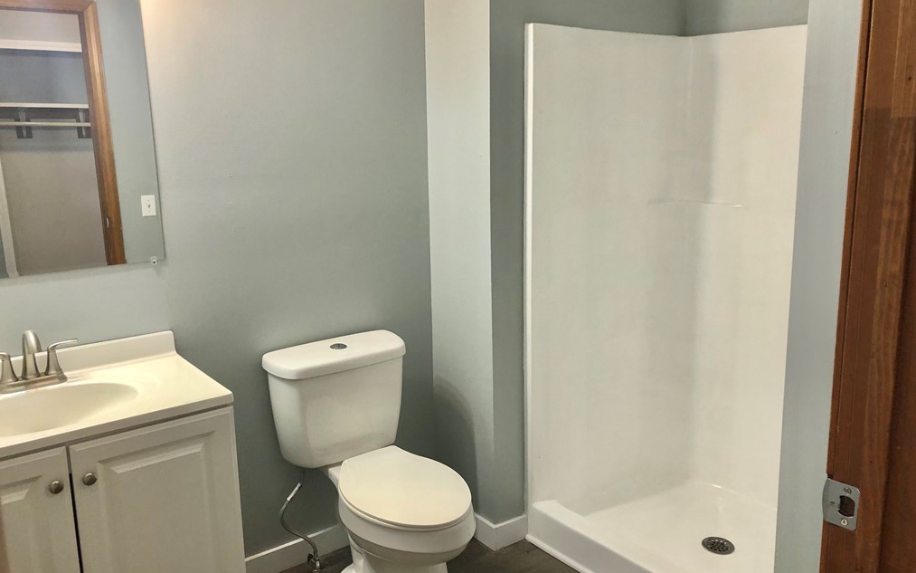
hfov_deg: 62.9
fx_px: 749
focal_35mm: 30
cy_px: 265
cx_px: 458
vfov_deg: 41.8
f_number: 1.8
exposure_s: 1/30
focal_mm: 3.99
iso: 40
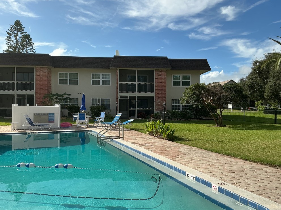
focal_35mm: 30
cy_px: 106
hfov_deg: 60.0
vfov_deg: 46.8
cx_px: 140
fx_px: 243
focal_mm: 3
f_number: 1.8
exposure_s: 1/2427
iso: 25
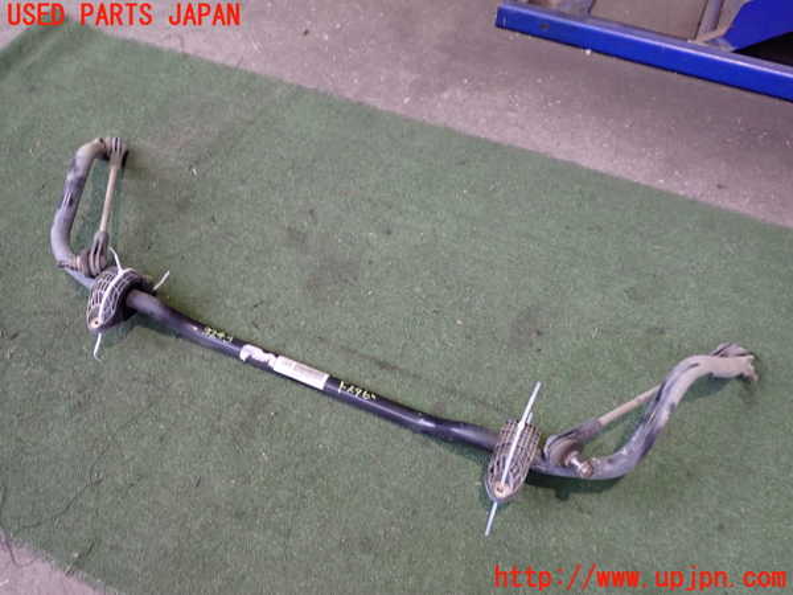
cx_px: 396
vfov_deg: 46.8
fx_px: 687
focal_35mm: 30
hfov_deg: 60.0
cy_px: 298
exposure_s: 1/30
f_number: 2.3
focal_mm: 5.4
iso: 250
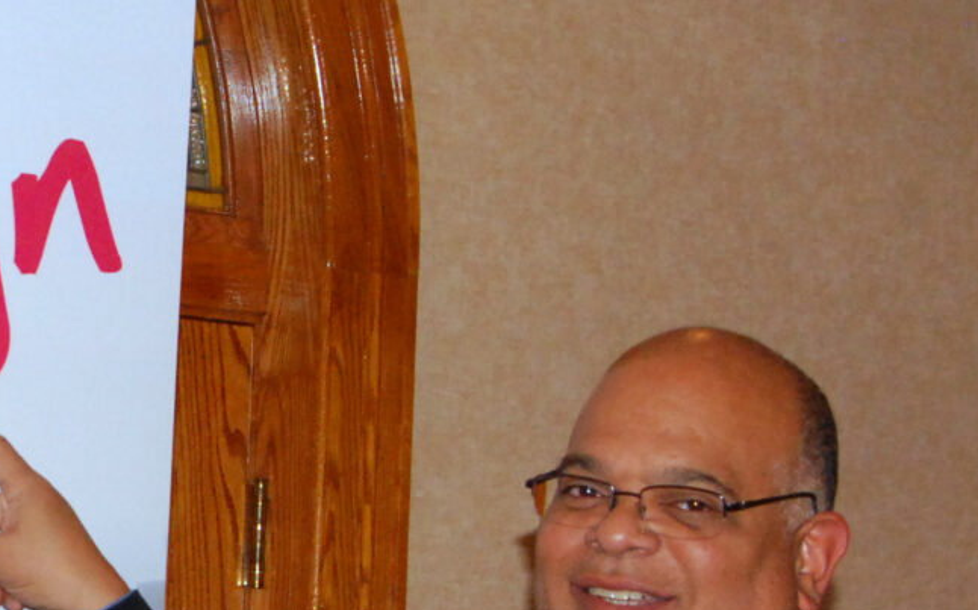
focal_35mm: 173
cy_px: 524
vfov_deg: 7.6
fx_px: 4609
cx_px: -341
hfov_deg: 11.7
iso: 1250
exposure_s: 1/60
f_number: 8
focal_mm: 38
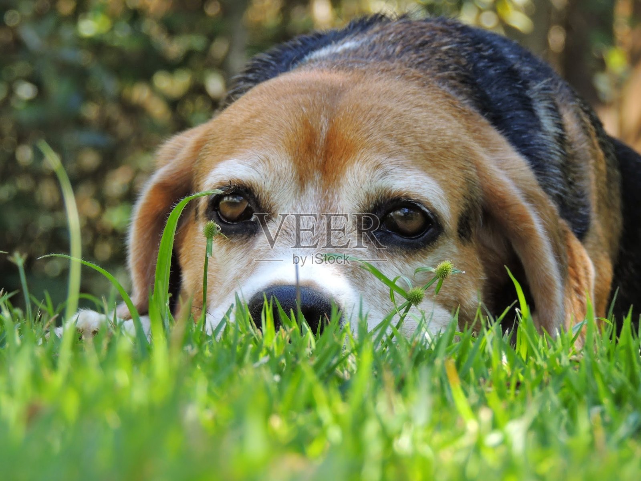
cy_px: 240
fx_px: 3703
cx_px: 320
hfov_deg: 9.9
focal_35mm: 200
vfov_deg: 7.4
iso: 160
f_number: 4.6
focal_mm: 35.6
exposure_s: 1/125
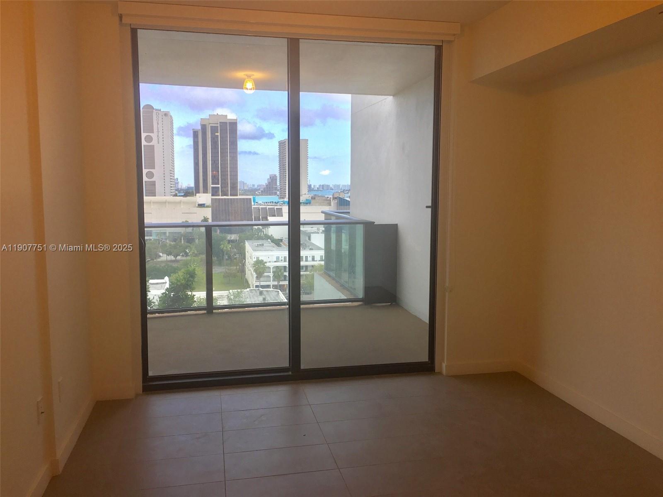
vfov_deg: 48.2
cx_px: 332
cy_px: 248
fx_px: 555
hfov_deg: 61.7
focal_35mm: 29
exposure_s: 1/40
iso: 25
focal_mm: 4.15
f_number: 2.2
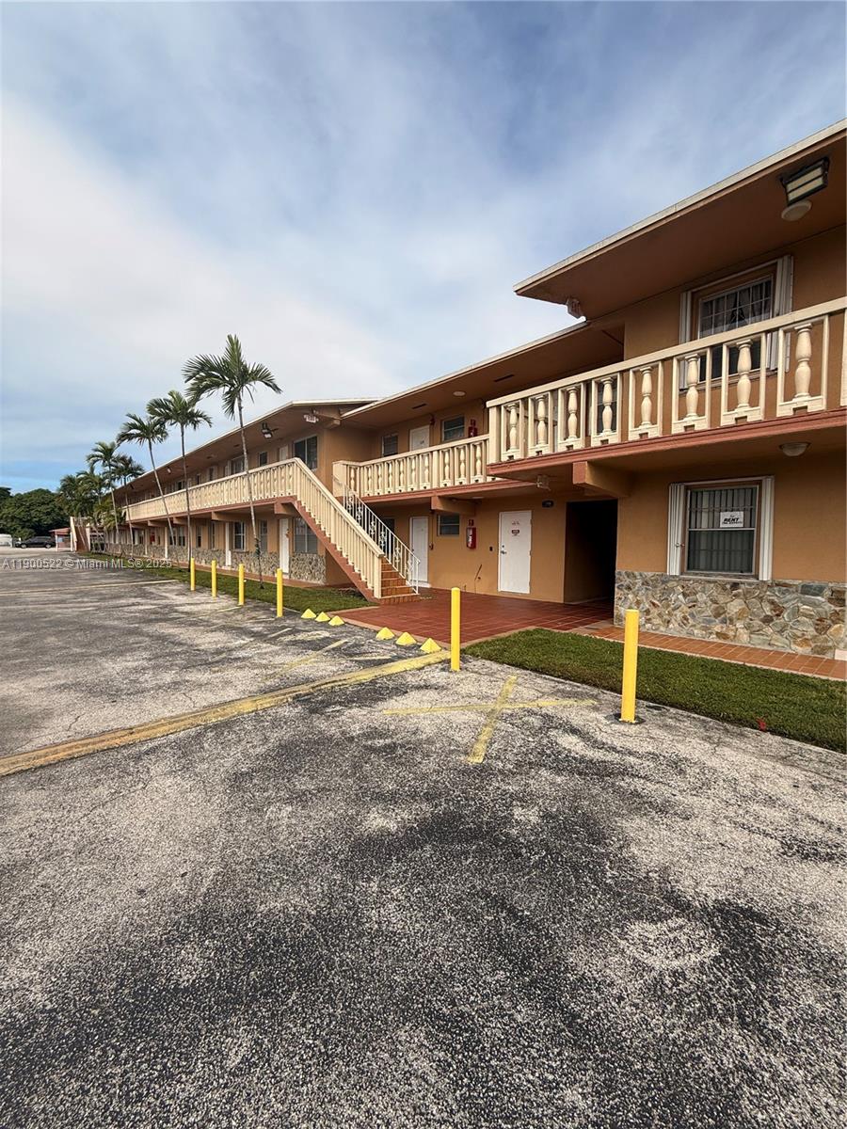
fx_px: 457
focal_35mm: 14
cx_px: 424
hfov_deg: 85.7
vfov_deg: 102.1
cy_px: 564
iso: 50
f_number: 2.2
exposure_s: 1/2237
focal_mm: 2.22
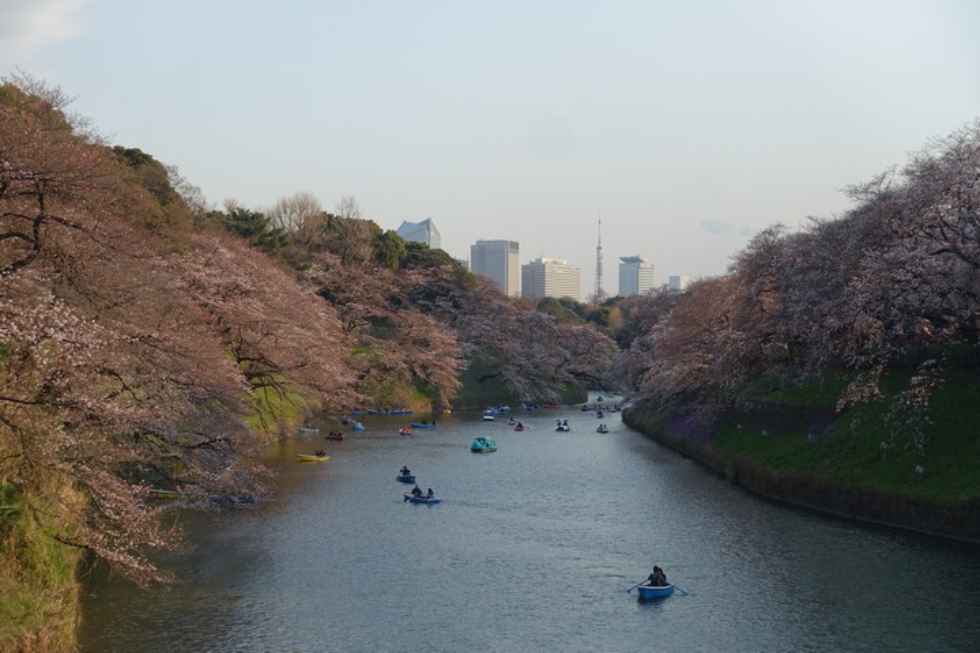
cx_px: 490
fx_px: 1797
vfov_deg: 20.6
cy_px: 326
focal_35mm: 66
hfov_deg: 30.5
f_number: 5.6
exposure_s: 1/250
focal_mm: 24.28
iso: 125
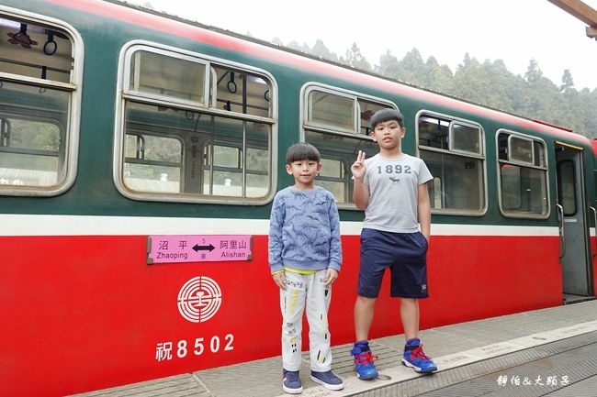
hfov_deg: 73.8
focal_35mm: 24
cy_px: 198
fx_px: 398
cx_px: 298
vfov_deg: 53.1
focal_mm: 9
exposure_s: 1/100
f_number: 2.8
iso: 125
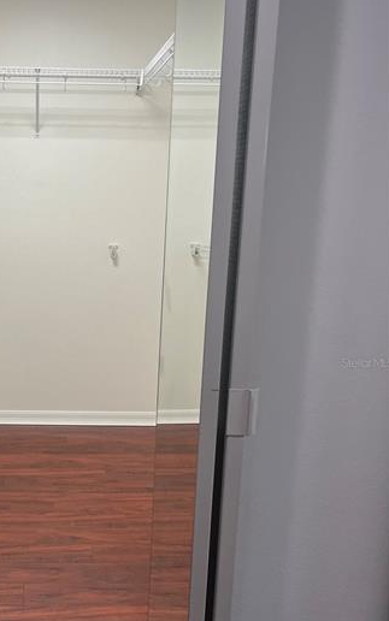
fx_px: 695
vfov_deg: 48.0
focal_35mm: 41
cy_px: 362
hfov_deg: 30.1
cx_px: 49
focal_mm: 5.1
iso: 125
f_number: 1.6
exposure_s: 1/120
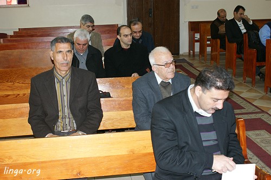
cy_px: 90
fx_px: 339
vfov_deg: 29.8
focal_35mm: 45
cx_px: 136
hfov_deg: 43.6
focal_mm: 30
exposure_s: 1/60
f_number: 5
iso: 400
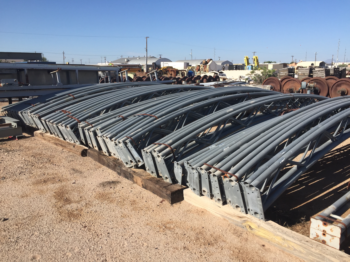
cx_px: 175
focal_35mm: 29
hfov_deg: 61.7
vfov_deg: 48.2
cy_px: 131
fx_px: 293
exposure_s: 1/2083
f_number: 2.2
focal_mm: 4.15
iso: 32
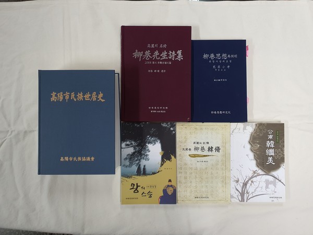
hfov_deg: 67.3
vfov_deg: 53.1
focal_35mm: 26
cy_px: 118
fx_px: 235
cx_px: 156
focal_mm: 4.3
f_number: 2.4
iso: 250
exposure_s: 1/60
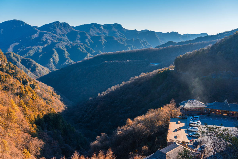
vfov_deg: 41.1
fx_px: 212
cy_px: 80
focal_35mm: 32
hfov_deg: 58.7
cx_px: 119
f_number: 8
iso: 100
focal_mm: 32
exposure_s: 1/200
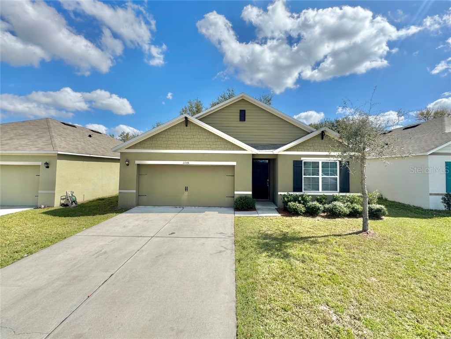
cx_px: 226
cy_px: 170
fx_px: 182
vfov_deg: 85.7
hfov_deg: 102.1
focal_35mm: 14
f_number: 2.2
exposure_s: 1/2208
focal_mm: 2.22
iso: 50
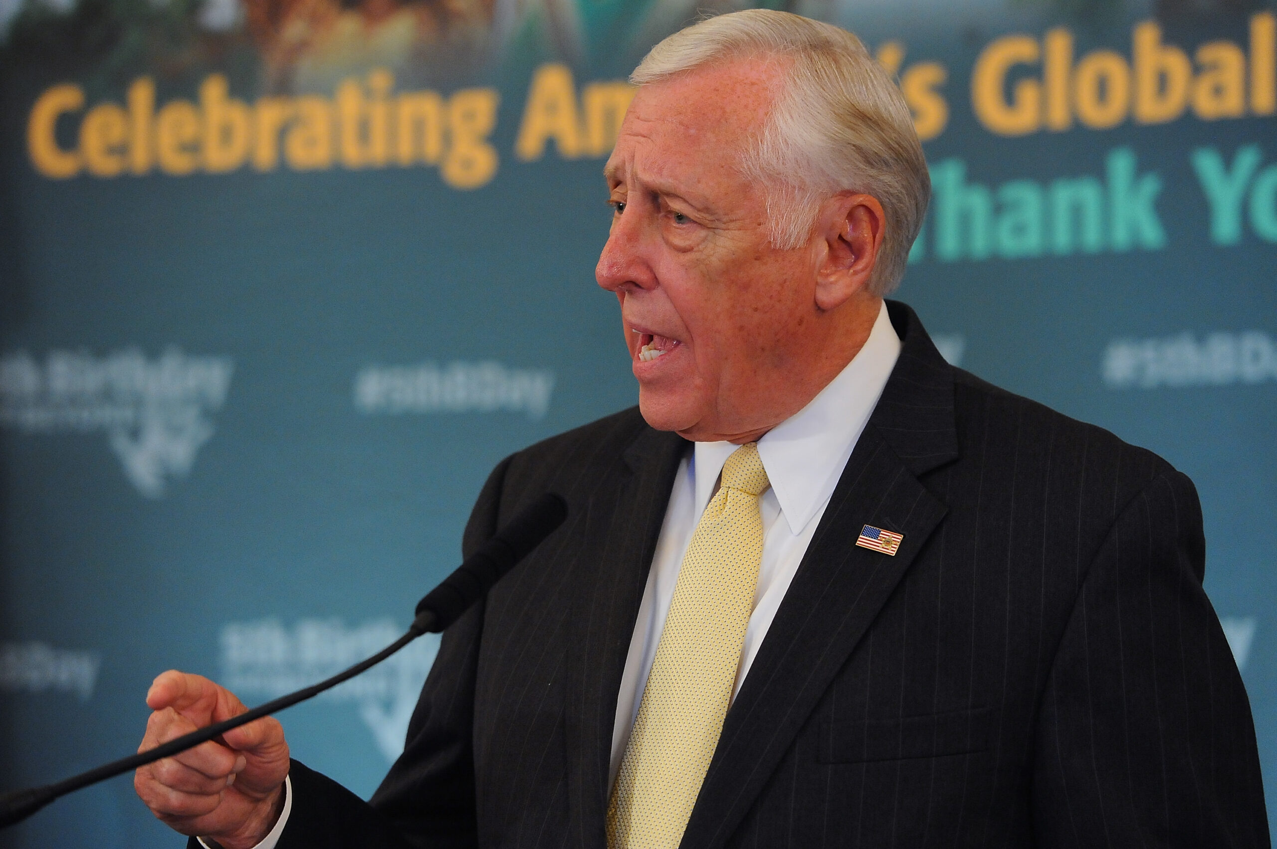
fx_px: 5671
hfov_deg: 12.8
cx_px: 638
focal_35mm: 160
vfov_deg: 8.6
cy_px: 424
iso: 3200
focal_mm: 160
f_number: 4
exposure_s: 1/160
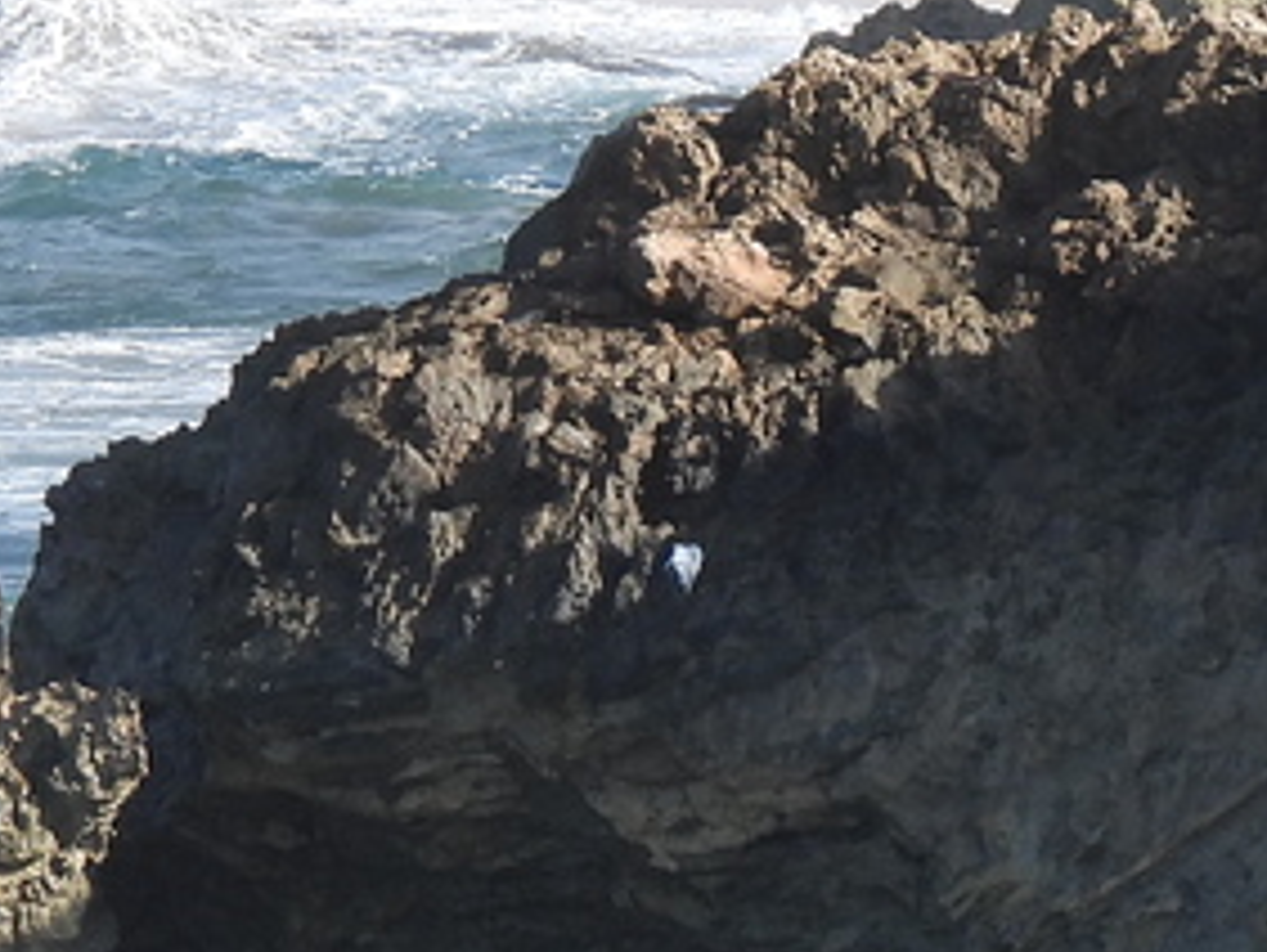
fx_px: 33226
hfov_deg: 2.2
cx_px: 1537
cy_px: 925
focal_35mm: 907
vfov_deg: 1.6
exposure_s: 1/400
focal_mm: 35.7
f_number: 4.5
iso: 100
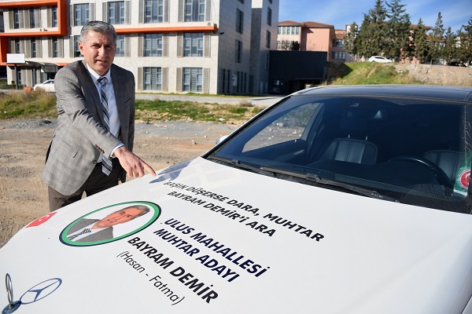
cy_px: 157
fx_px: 354
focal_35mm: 27
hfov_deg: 67.4
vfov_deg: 47.9
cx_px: 236
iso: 160
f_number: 3.5
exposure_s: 1/1600
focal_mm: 18
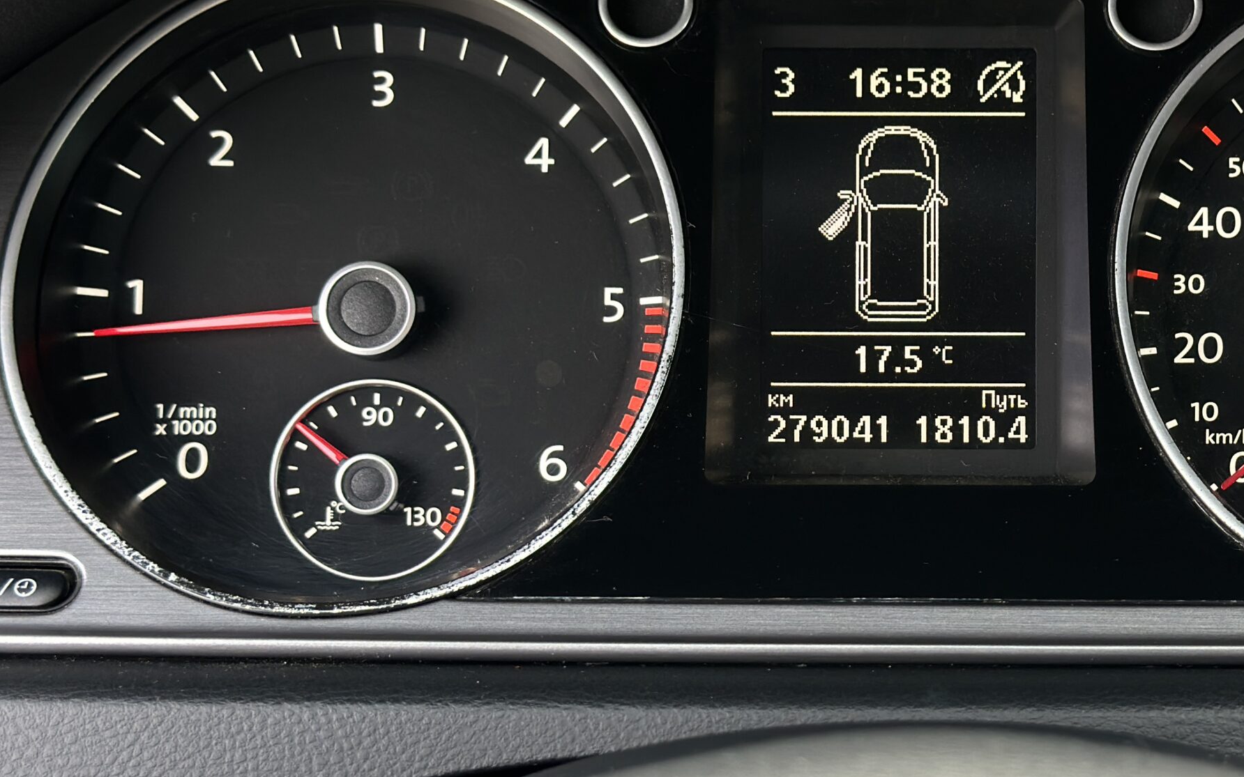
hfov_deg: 27.9
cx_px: 881
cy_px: 345
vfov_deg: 17.8
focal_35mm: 73
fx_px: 2475
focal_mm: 6.86
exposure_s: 1/75
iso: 100
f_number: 1.78
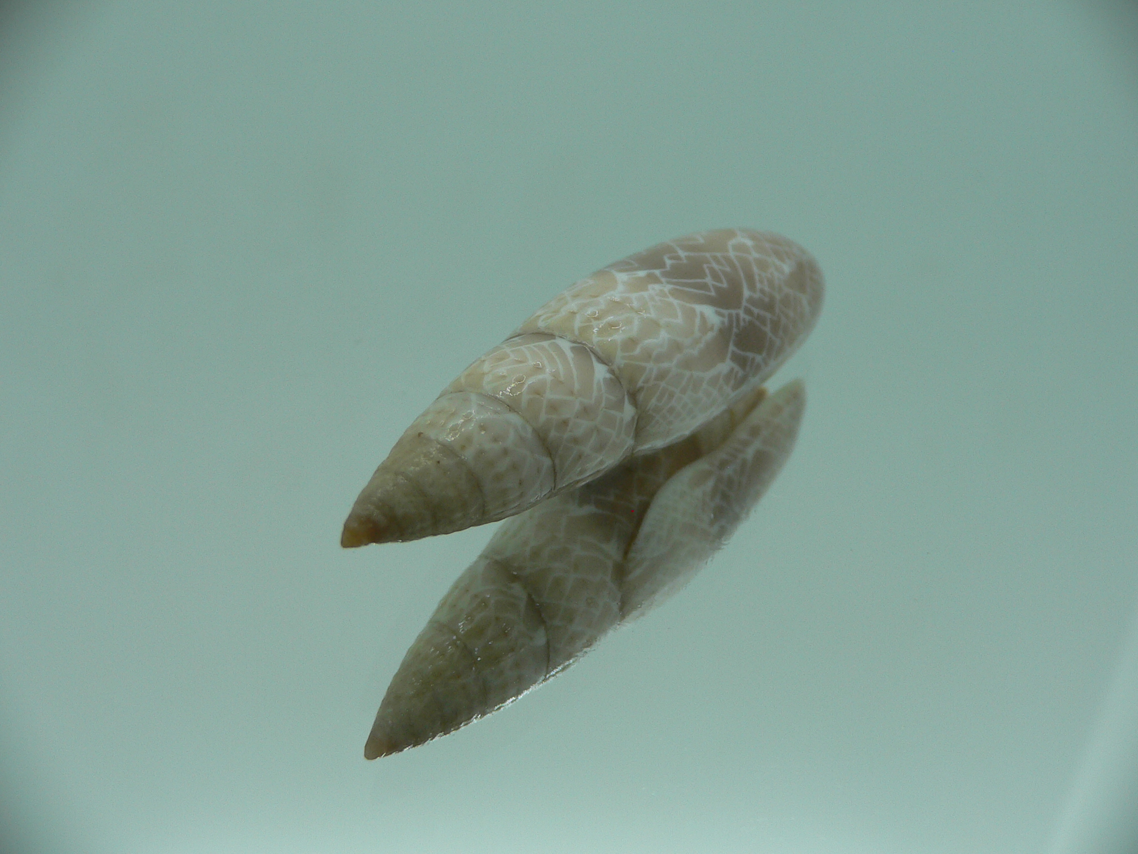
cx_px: 569
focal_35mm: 35
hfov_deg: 52.6
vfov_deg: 40.7
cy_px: 427
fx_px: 1151
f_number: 2.8
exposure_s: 1/80
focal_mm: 4.6
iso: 80
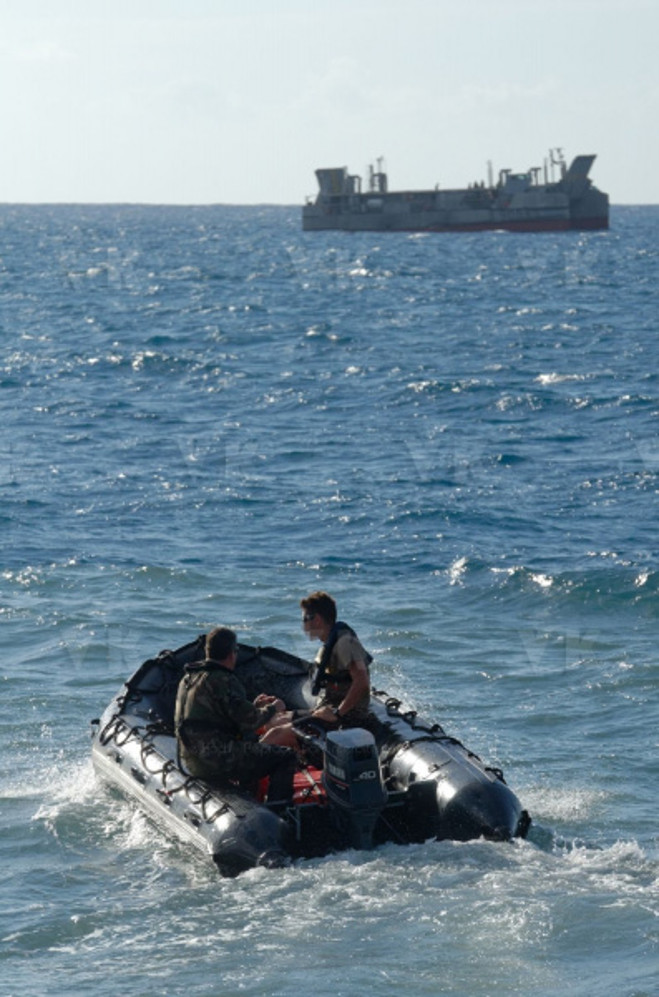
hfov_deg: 4.6
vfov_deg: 6.9
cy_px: 498
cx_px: 330
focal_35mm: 300
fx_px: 8280
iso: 250
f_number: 9
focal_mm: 200
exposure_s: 1/1000
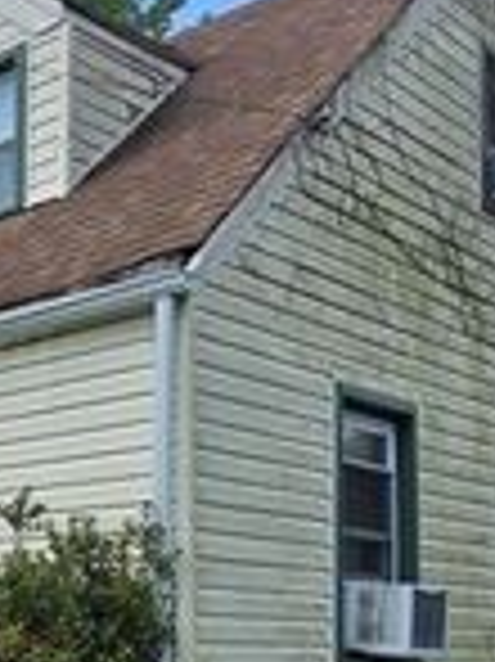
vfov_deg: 31.5
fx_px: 1127
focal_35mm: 59
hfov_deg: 20.3
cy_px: 565
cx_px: -297
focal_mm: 2.2
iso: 40
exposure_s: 1/1854
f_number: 1.9
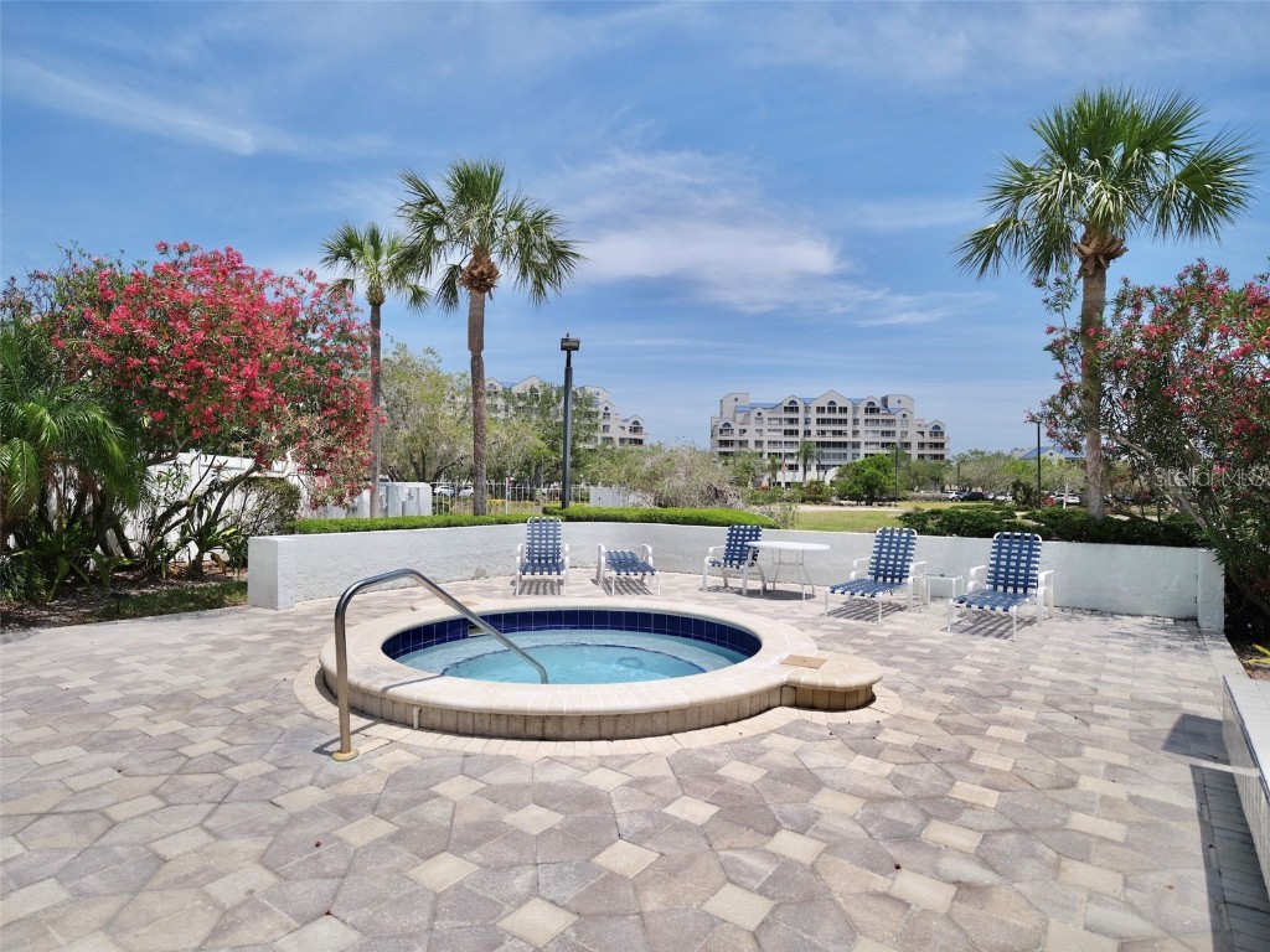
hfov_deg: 81.7
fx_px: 734
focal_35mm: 20
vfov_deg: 66.0
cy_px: 476
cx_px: 635
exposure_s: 1/2500
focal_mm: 24.8
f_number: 4
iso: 250
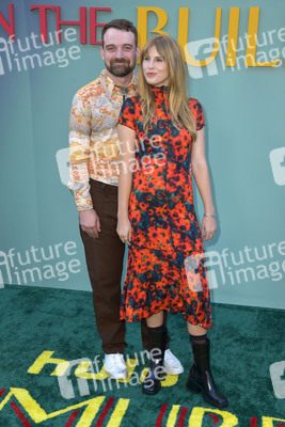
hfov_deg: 26.0
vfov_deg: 38.2
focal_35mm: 52
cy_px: 214
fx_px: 617
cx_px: 142
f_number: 6.3
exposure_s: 1/200
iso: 320
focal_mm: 52
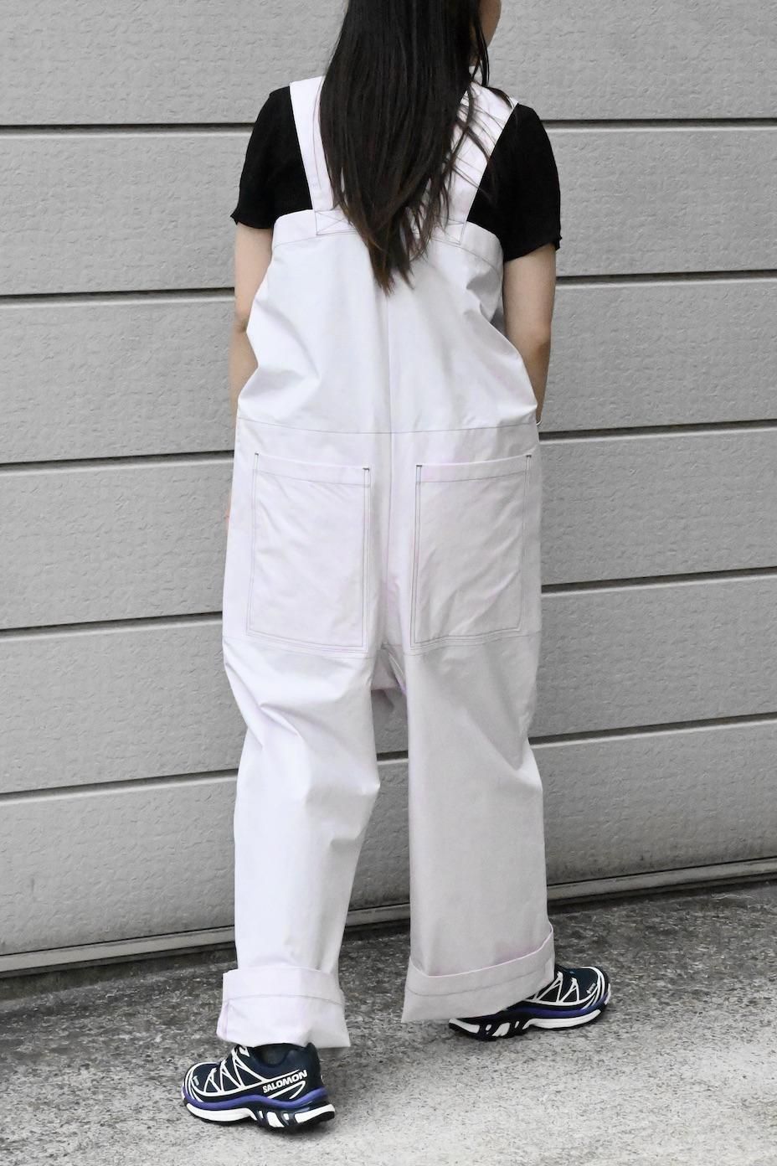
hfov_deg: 14.7
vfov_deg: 21.9
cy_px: 583
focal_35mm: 93
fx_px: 3011
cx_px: 388
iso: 25600
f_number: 16
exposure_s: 1/4000
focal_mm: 62
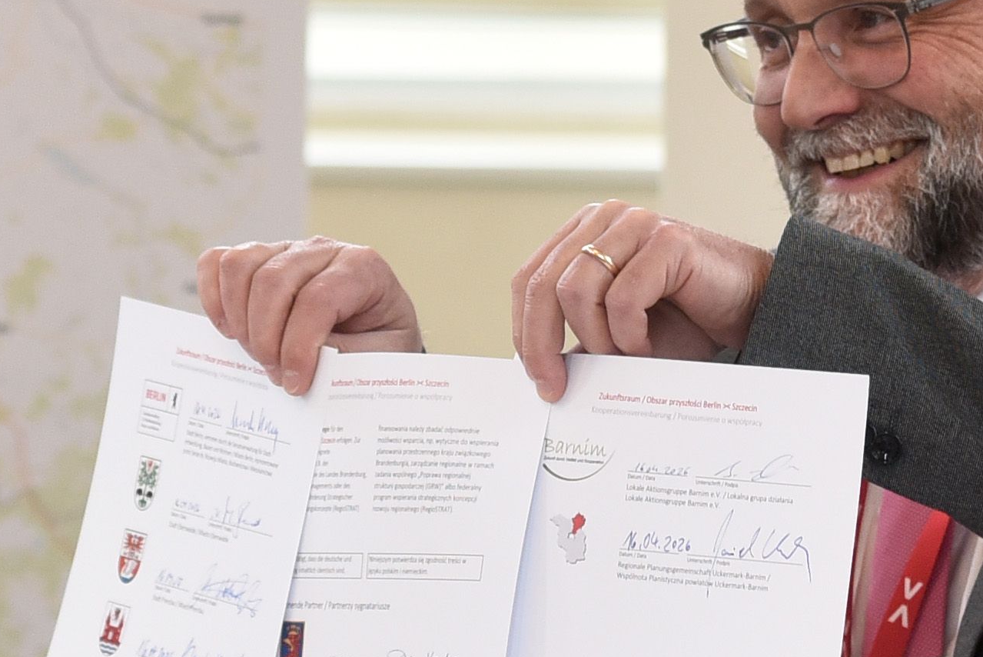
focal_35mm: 494
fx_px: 13494
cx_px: 508
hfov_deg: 4.2
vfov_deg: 2.8
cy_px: 13
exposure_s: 1/200
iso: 1000
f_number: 4
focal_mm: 105
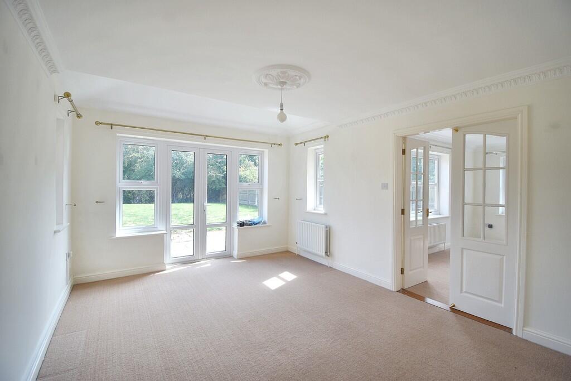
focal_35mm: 15
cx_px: 286
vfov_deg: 77.3
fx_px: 238
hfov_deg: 100.4
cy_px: 190
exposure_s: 1/80
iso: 100
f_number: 4.5
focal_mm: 10
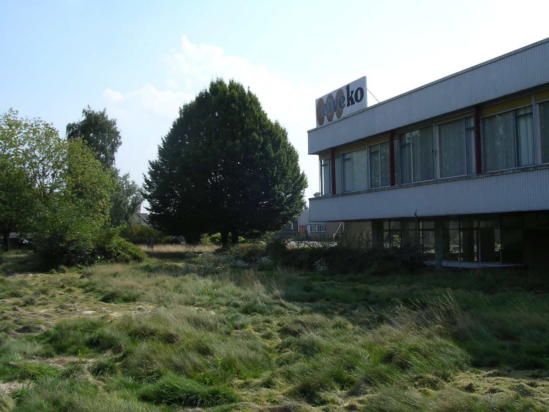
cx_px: 274
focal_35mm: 38
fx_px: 603
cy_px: 206
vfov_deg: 37.7
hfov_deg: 49.0
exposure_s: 1/277
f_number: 5.6
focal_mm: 5.8
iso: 100
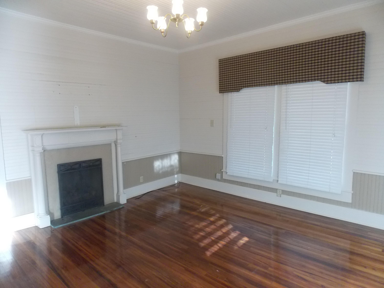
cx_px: 192
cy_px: 144
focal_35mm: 23
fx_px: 255
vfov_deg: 58.9
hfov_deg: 73.9
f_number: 3.1
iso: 400
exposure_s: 1/30
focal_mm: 4
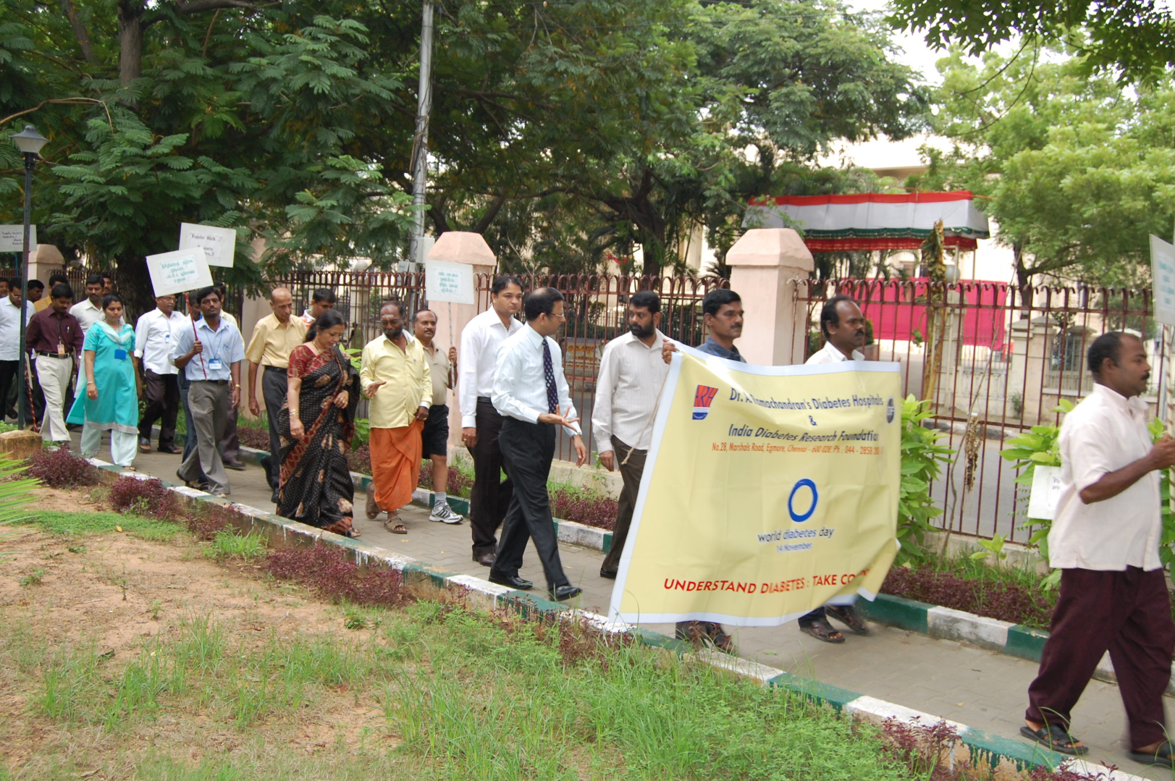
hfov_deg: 55.1
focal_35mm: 34
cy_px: 390
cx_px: 588
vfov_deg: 38.3
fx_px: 1125
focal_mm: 23
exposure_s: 1/80
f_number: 5.6
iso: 400
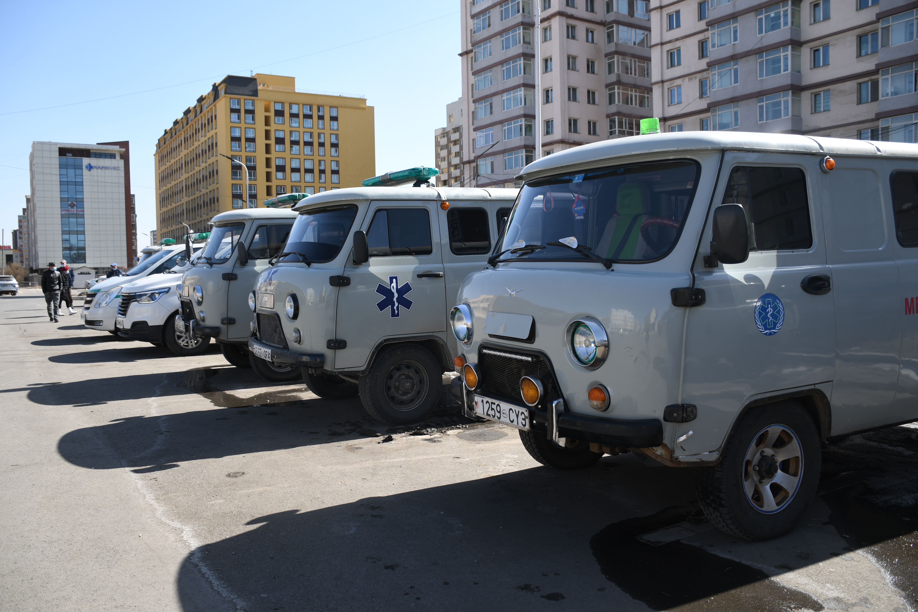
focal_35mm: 30
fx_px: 765
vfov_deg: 43.6
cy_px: 306
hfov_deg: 61.9
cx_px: 459
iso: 100
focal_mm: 20
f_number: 4
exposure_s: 1/640
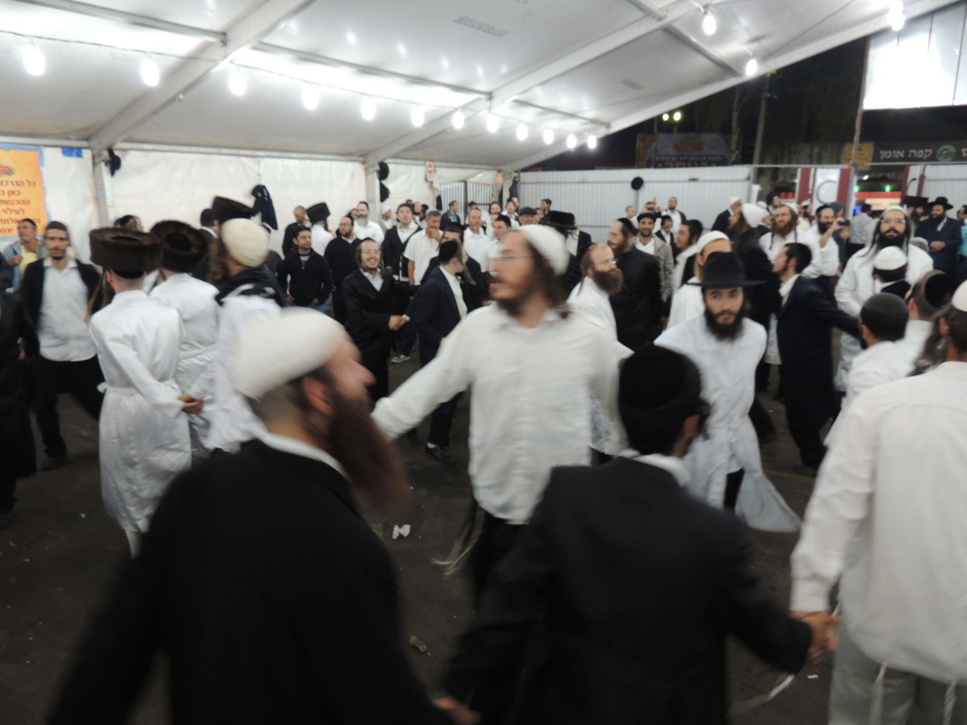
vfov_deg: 56.8
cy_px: 362
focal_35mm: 24
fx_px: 670
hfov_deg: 71.6
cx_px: 484
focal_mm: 4.3
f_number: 3
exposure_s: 1/30
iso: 220
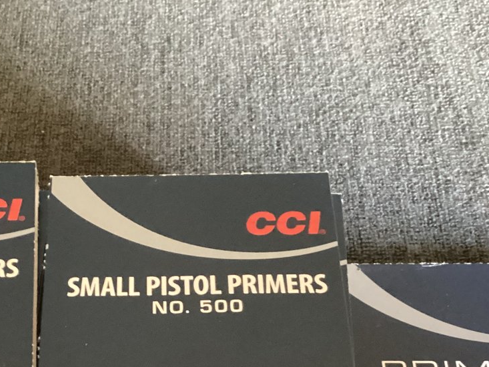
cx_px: 132
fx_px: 904
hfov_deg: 29.9
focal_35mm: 64
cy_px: 355
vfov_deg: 22.2
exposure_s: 1/20
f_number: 2.4
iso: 640
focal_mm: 3.3
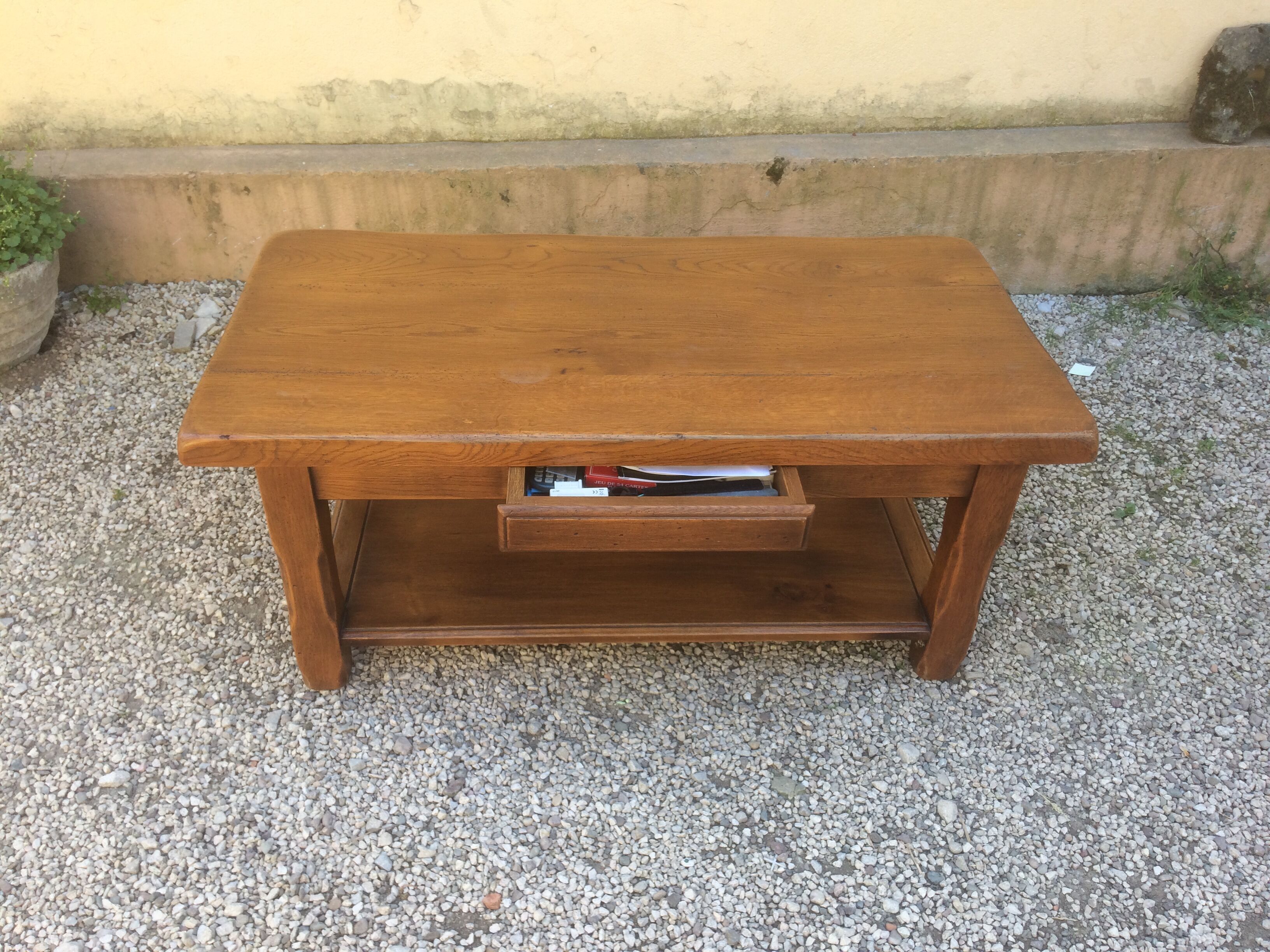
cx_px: 635
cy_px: 476
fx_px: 1064
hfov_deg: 61.7
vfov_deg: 48.2
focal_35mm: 29
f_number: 2.2
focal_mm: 4.15
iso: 32
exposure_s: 1/201
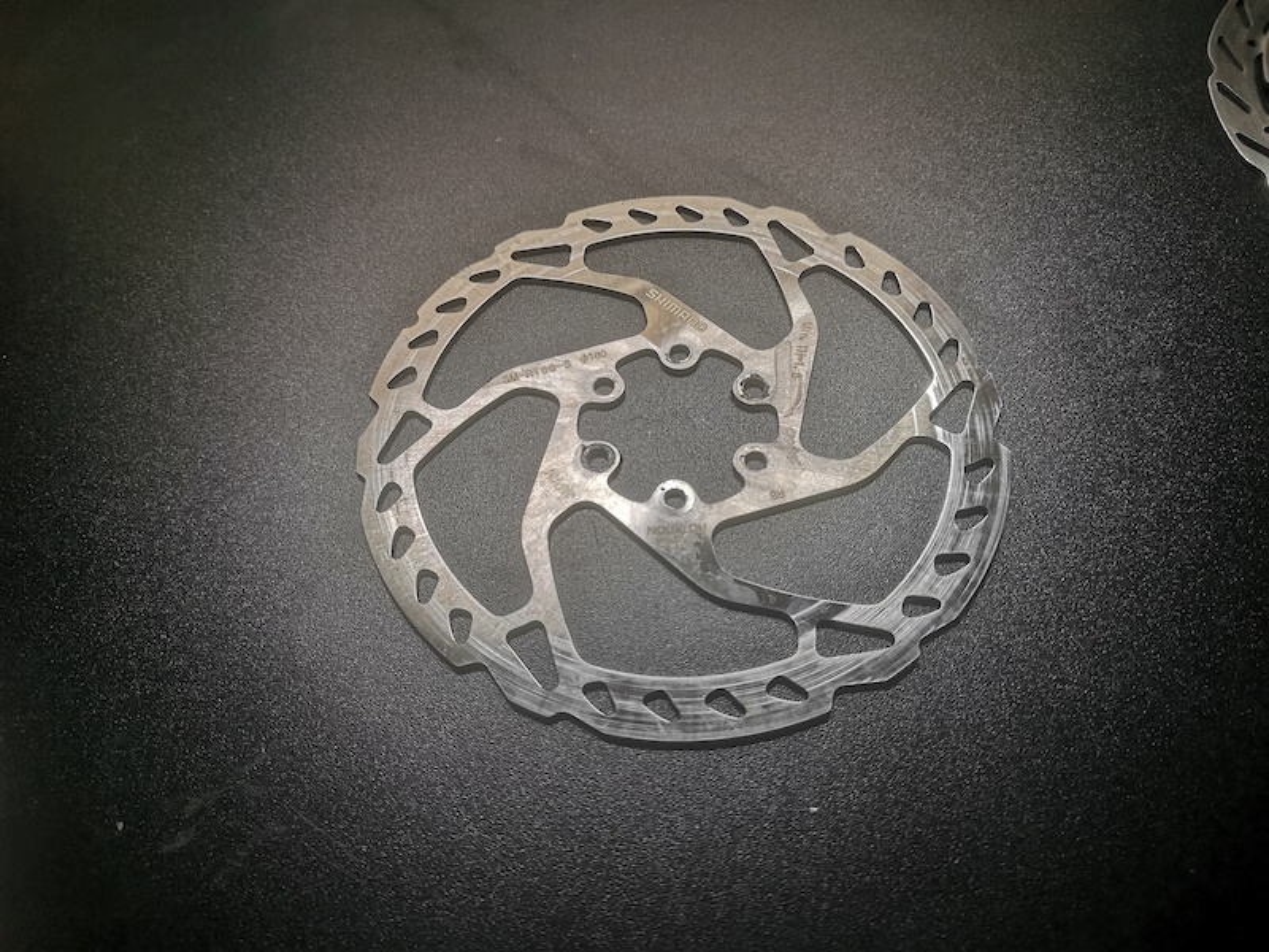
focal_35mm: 27
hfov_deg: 65.3
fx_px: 990
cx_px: 634
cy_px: 476
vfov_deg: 51.4
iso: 64
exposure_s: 1/60
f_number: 1.8
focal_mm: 5.58
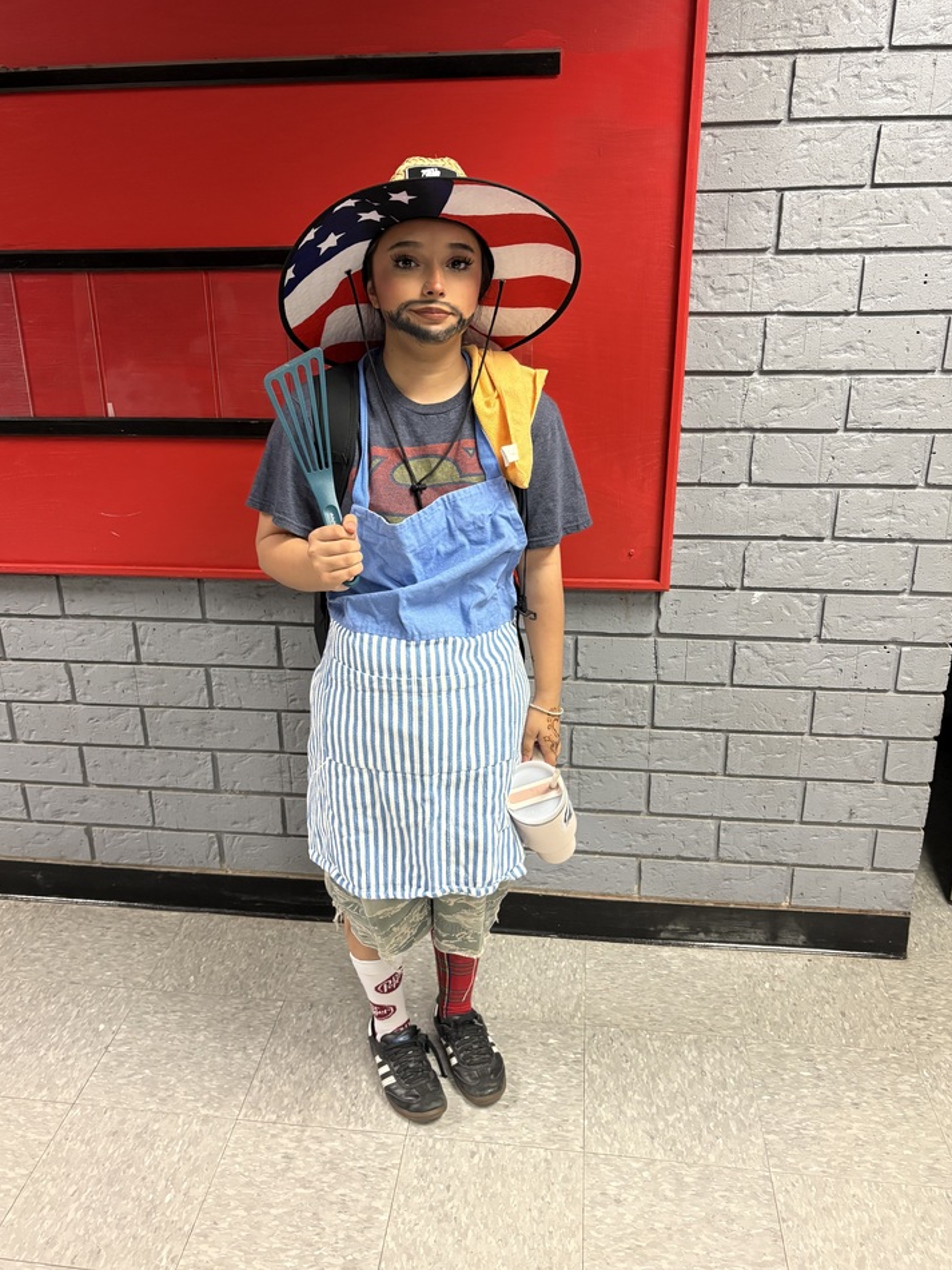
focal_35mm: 28
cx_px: 443
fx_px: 1027
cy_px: 608
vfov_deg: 63.4
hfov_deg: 49.7
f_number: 1.6
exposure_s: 1/60
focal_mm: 5.96
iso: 250
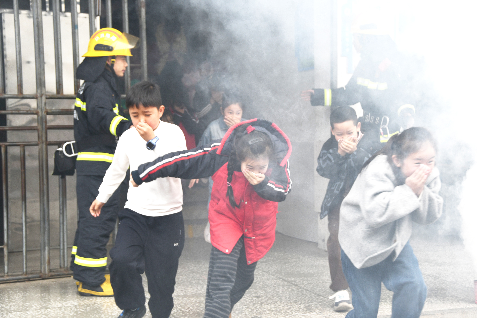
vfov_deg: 18.9
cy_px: 159
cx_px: 238
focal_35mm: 72
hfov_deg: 28.1
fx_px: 954
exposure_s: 1/250
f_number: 7.1
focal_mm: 48
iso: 200
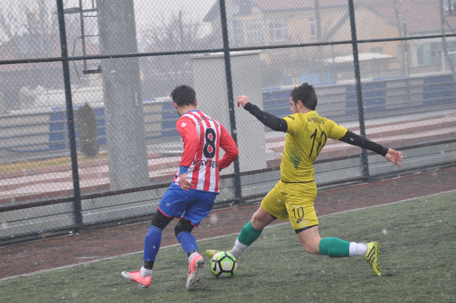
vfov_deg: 10.6
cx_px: 228
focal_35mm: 129
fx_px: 1632
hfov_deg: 15.9
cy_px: 152
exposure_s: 1/320
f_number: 4.5
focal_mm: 86
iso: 400
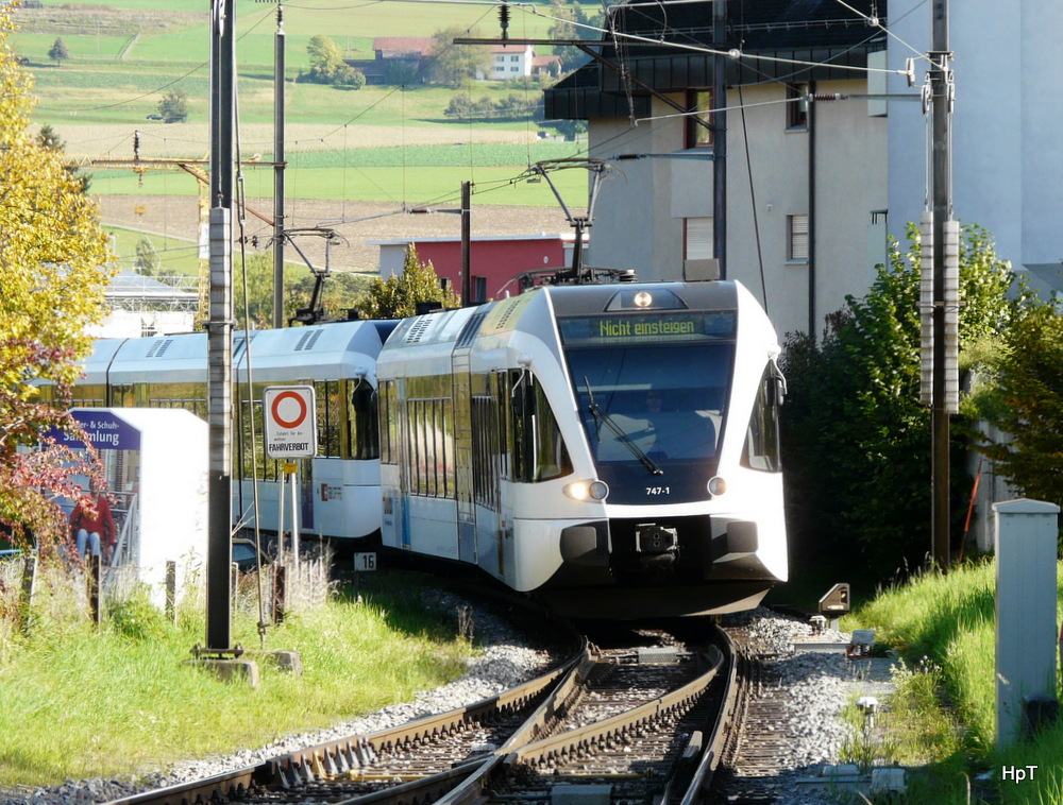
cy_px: 402
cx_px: 532
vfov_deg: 7.4
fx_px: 6227
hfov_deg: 9.8
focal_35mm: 202
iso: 100
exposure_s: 1/250
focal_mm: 33.2
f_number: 4.5
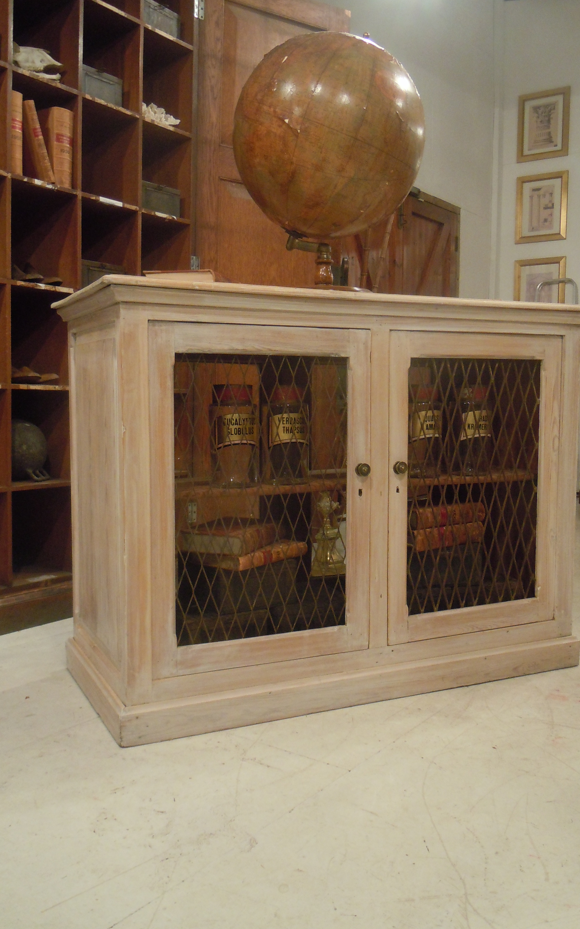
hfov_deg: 39.4
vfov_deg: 59.7
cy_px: 466
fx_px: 809
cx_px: 298
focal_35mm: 32
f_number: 3.5
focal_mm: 5.4
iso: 400
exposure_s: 1/13
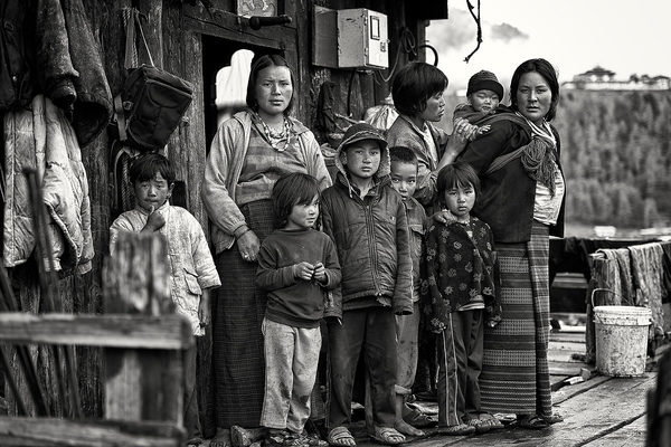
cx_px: 336
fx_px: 1305
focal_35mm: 70
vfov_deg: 19.5
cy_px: 224
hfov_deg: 28.8
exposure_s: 1/250
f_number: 2.8
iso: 200
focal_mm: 70
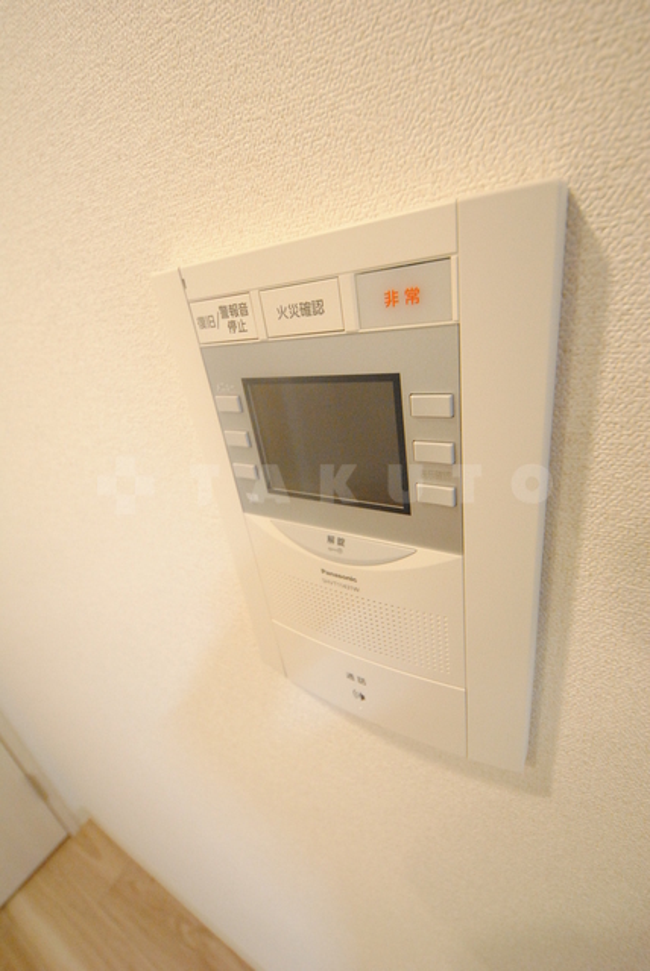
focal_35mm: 16
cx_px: 325
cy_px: 486
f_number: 4.8
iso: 1600
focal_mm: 10.5
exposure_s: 1/50
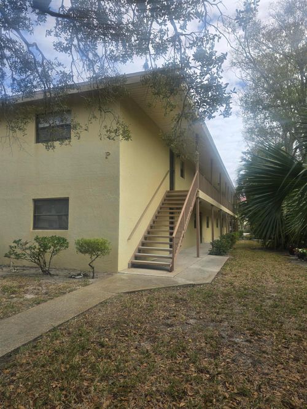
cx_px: 154
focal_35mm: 23
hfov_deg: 58.9
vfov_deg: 73.9
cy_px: 204
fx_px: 272
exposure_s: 1/492
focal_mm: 6.3
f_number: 1.7
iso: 12
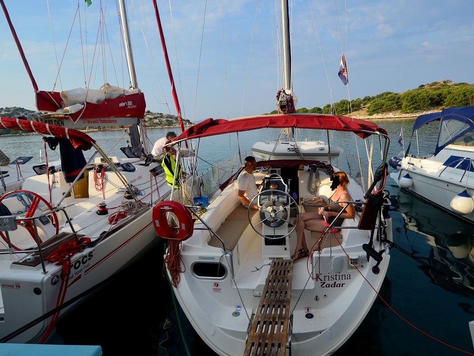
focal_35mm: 21
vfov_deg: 63.4
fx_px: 288
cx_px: 275
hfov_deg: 78.4
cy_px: 170
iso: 400
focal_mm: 12
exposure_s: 1/1600
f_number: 5.6
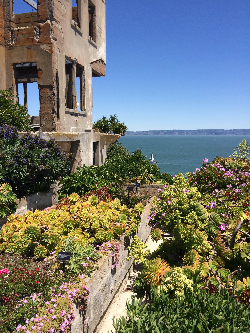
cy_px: 166
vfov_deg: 60.0
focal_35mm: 30
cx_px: 125
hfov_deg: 46.8
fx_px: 289
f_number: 2.2
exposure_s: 1/2283
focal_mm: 4.12
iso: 40
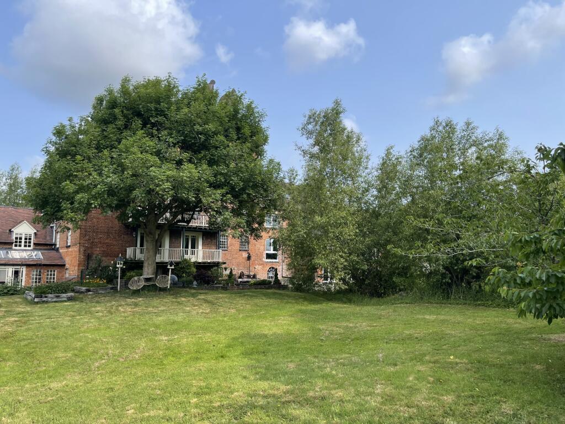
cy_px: 212
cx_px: 282
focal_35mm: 25
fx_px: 408
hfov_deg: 69.4
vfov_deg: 54.9
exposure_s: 1/2387
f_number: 1.6
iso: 32
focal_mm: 5.1
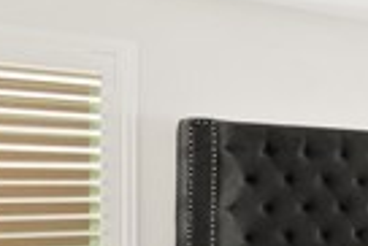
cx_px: 739
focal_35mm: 66
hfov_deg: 18.8
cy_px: 215
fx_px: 675
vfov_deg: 20.3
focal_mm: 14
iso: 1000
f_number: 8
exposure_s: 1/40
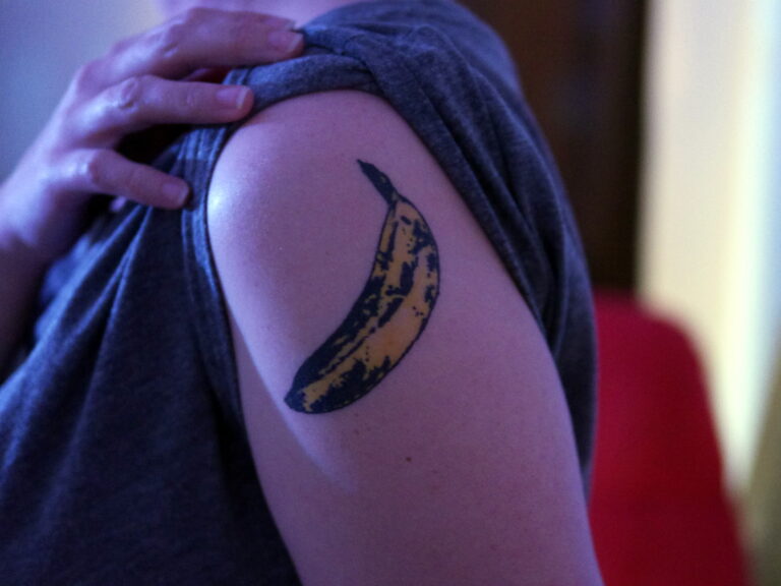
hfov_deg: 38.2
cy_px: 293
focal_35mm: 50
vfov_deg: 29.1
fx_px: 1128
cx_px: 390
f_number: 1.4
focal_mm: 25
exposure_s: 1/60
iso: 2500
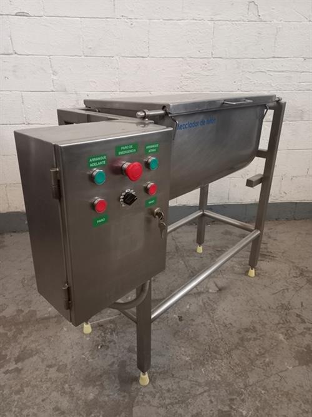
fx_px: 301
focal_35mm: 25
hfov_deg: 54.9
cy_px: 208
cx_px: 156
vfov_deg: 69.4
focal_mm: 4.6
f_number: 2
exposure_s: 1/24
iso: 400
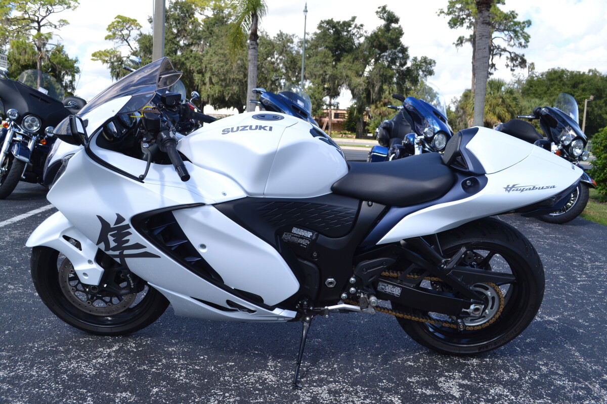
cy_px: 202
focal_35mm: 33
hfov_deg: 57.2
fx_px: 556
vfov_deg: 40.0
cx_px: 304
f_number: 7.1
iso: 100
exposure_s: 1/200
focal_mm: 22
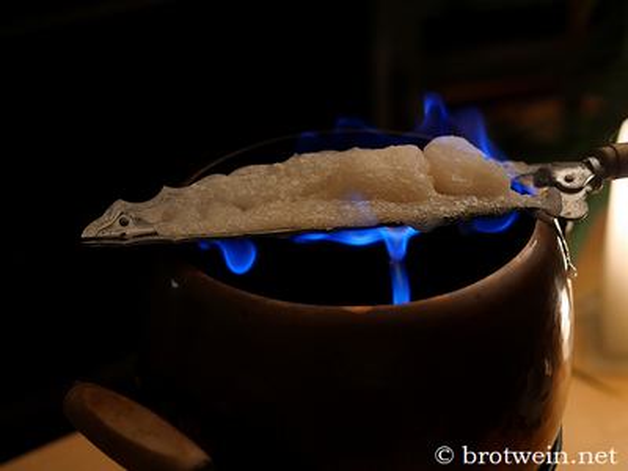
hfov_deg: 38.2
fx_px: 907
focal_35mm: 50
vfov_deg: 29.1
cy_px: 236
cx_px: 314
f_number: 2
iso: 3200
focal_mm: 25
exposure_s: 1/60
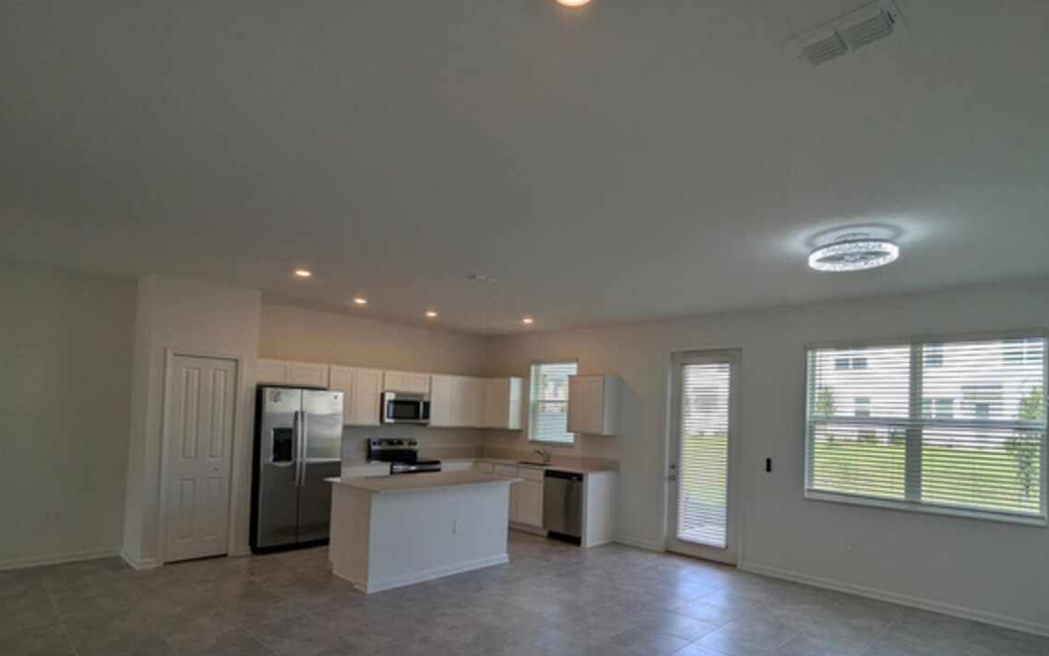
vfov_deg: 61.6
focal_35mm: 19
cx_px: 530
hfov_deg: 88.0
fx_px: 543
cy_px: 400
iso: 61
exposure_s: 1/364
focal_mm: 2.35
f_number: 2.2
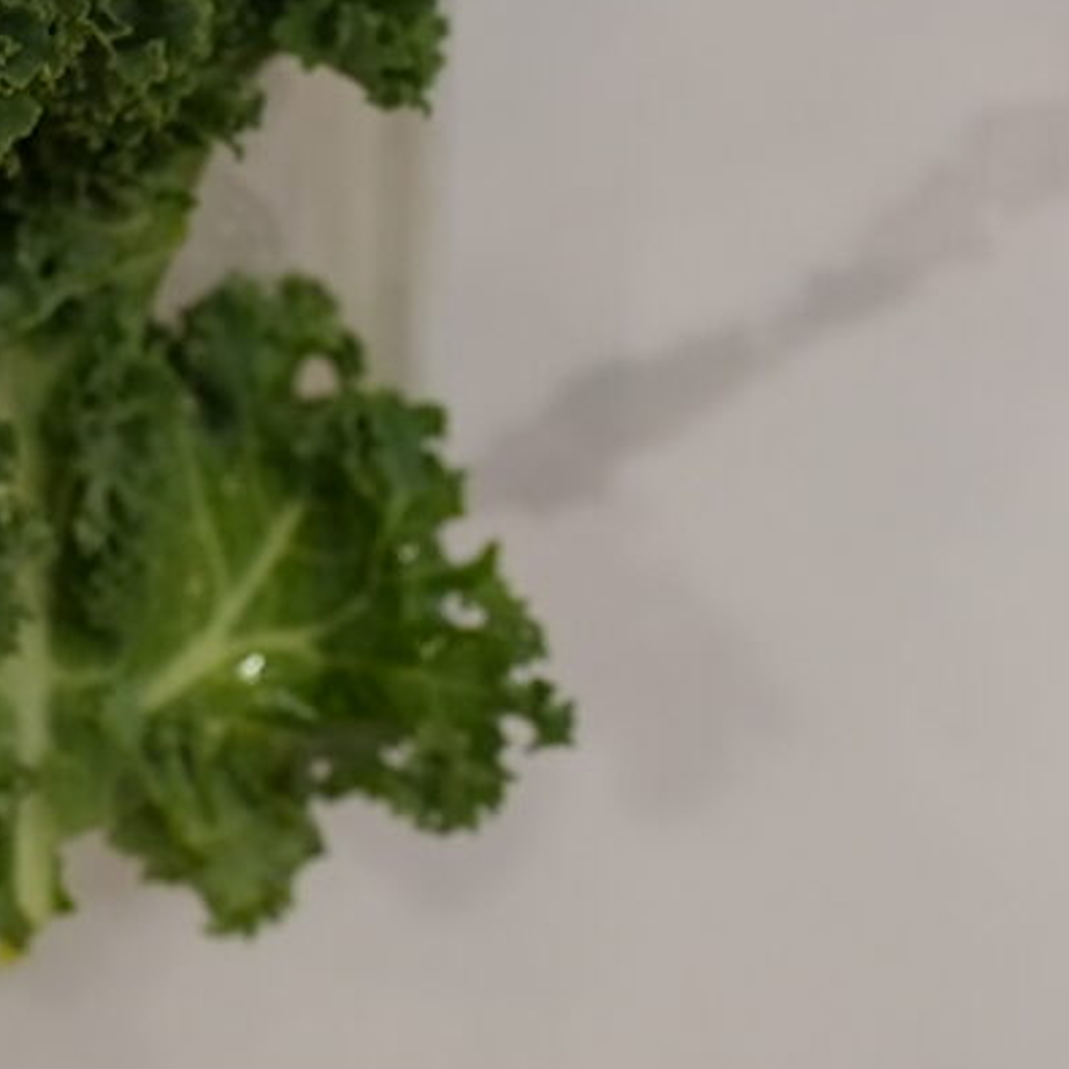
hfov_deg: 8.1
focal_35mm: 193
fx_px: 6743
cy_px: -747
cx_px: -1746
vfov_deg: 8.8
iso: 500
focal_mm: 35
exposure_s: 1/160
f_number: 4.5
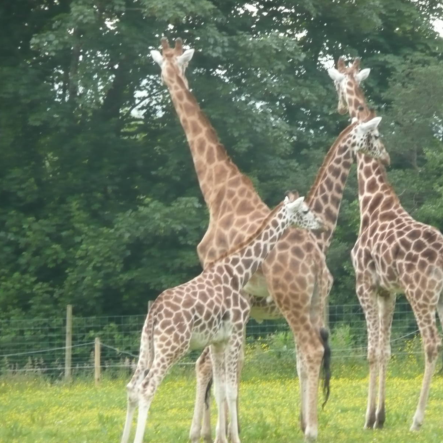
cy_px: 222
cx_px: 271
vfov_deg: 5.3
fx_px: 4792
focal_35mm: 331
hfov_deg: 5.3
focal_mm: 46
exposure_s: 1/60
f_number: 4.9
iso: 200
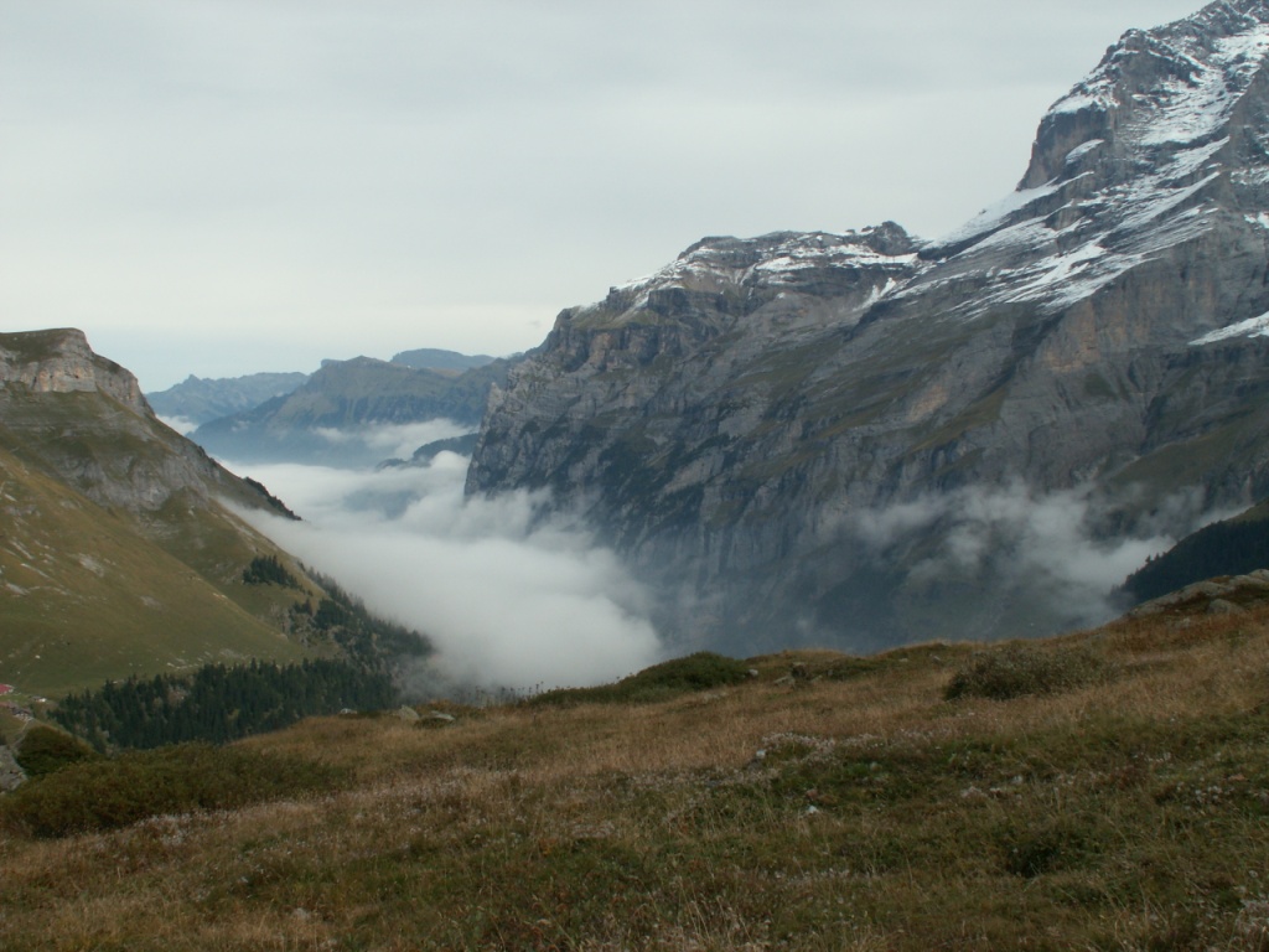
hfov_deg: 45.8
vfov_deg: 35.1
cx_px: 634
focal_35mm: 41
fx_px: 1503
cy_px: 476
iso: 50
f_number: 7.1
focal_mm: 6.77
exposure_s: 1/250
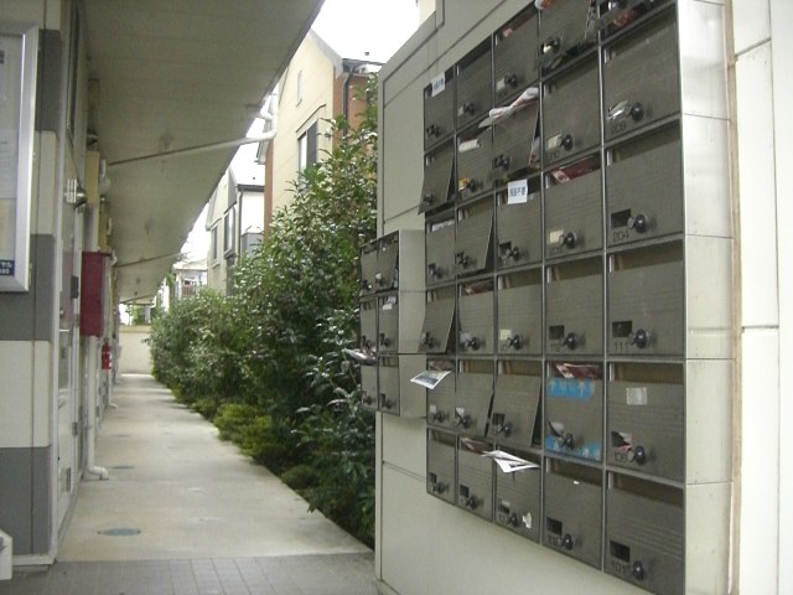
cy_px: 298
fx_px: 871
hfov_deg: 49.0
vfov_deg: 37.7
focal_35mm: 38
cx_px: 396
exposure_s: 1/60
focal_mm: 6.2
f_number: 2.7
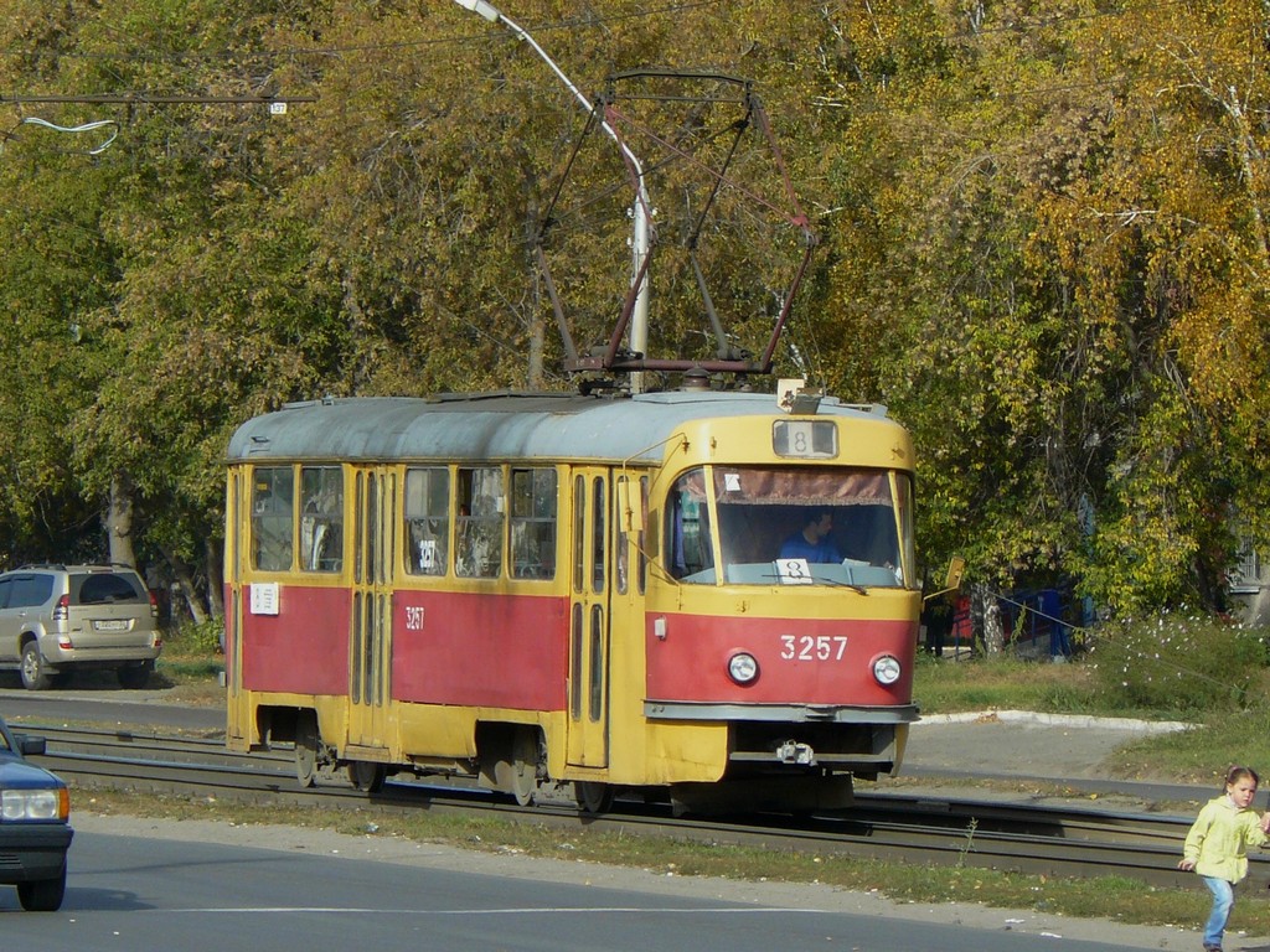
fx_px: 8695
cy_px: 476
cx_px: 635
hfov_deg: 8.4
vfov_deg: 6.3
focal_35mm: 237
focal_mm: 39.5
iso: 100
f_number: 5.6
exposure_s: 1/250
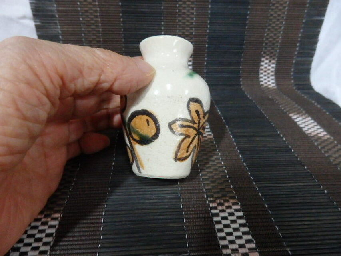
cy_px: 128
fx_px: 246
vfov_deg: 54.9
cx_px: 170
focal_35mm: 25
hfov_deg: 69.4
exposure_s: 1/160
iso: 2000
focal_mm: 4.5
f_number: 3
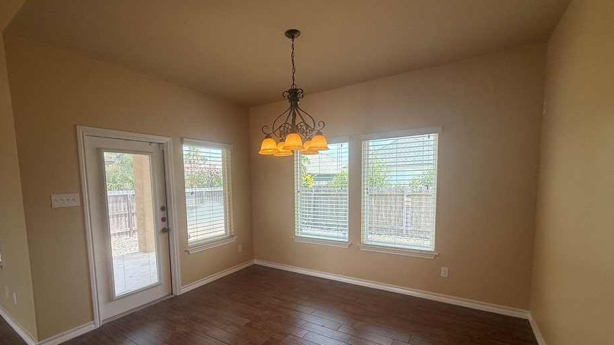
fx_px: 277
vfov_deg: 63.4
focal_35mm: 17
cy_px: 207
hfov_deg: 95.7
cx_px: 280
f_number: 2.2
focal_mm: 2.22
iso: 50
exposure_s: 1/239
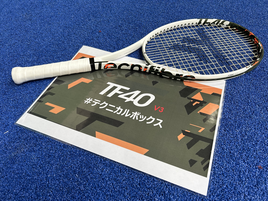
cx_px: 134
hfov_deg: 67.3
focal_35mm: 26
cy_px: 100
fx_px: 201
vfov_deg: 53.1
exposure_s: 1/100
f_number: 1.5
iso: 64
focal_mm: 5.7
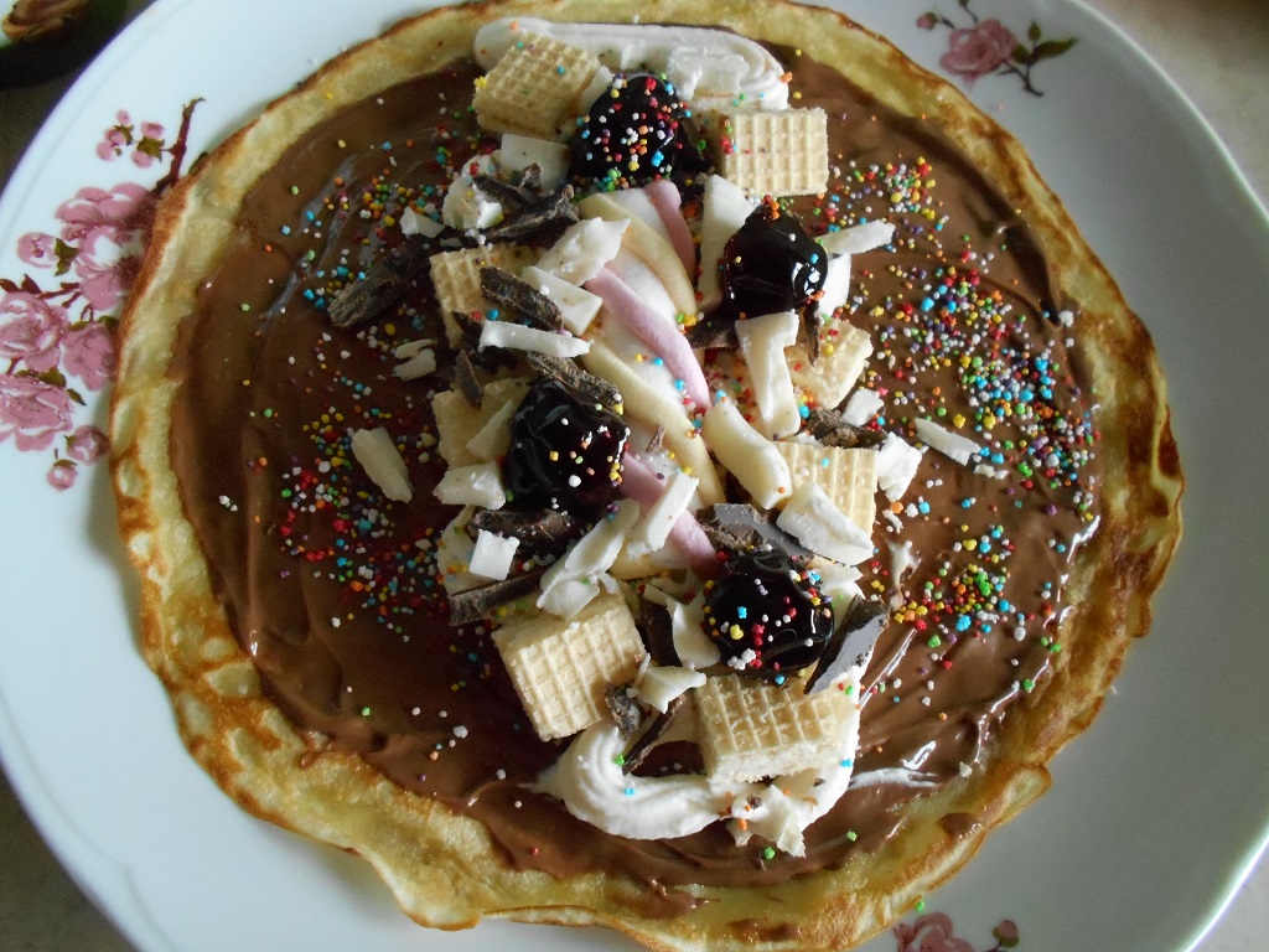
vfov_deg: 53.1
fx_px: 953
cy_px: 476
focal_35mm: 26
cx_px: 634
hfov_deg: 67.3
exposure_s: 1/80
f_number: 3.2
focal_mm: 4.6
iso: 800
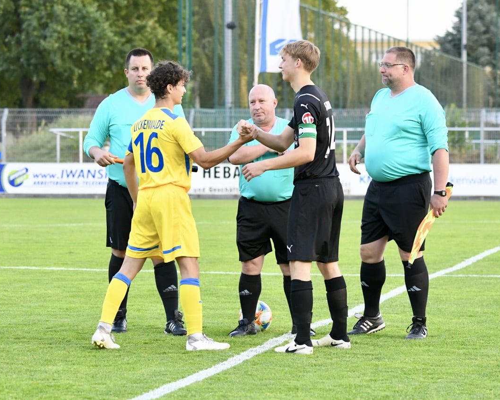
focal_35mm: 147
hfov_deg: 13.1
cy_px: 200
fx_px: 2176
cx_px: 265
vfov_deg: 10.5
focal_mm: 130
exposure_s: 1/1600
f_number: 4.8
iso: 5600
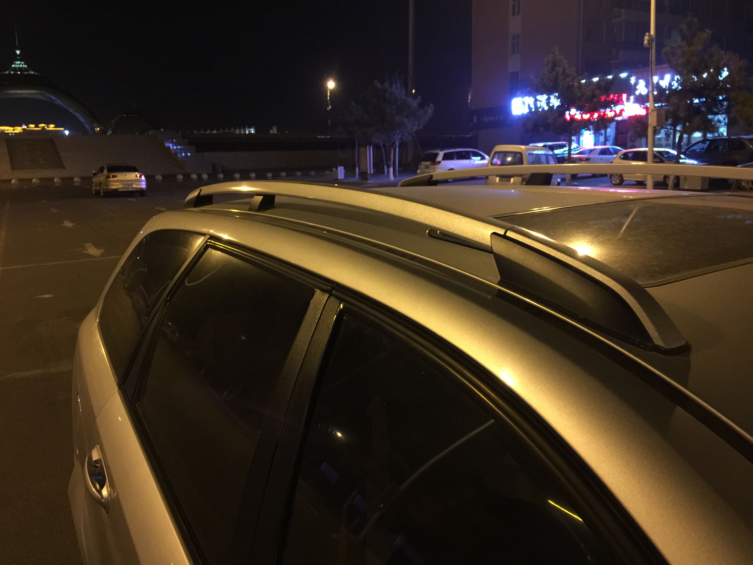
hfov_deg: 61.7
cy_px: 282
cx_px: 376
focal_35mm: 29
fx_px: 631
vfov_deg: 48.2
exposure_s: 1/8
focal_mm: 4.15
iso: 160
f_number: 2.2
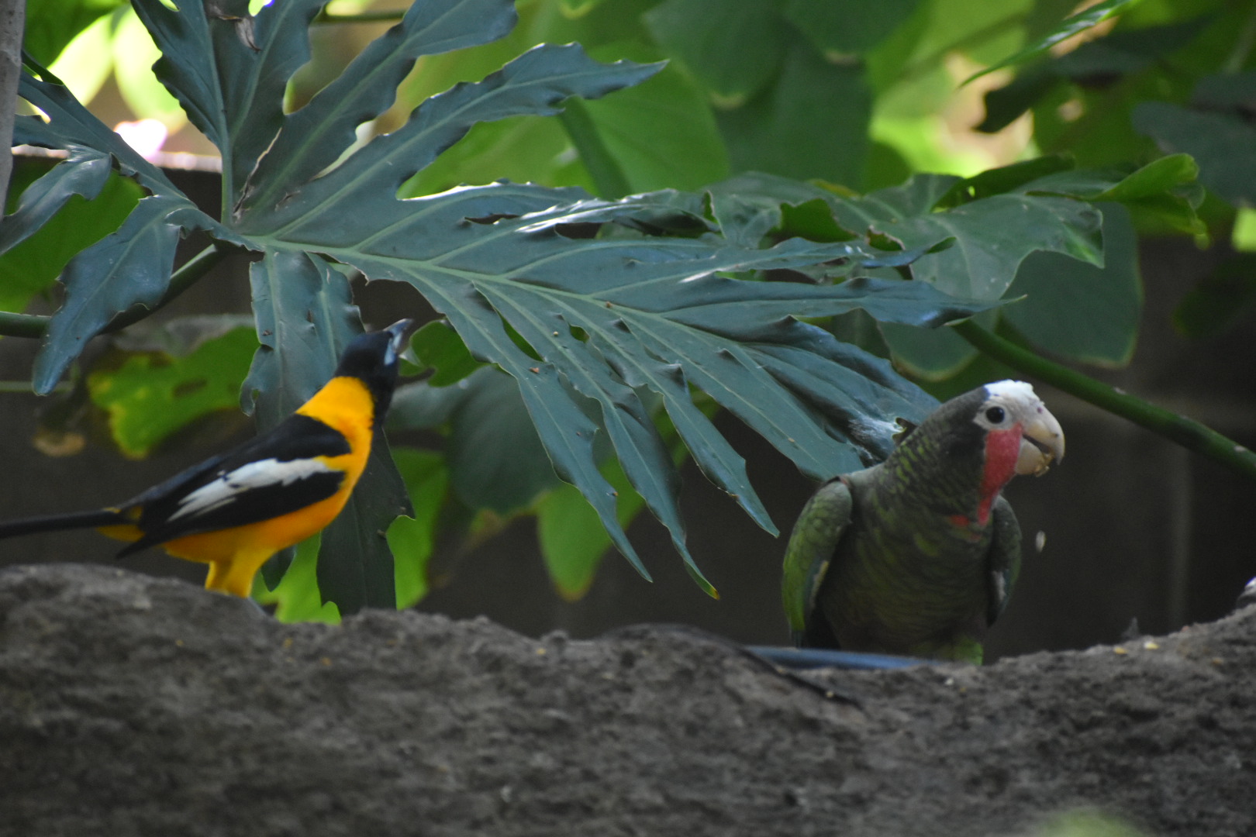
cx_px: 628
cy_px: 418
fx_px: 15699
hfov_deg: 4.6
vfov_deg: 3.1
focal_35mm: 450
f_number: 6.3
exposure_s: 1/160
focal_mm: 300
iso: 3200
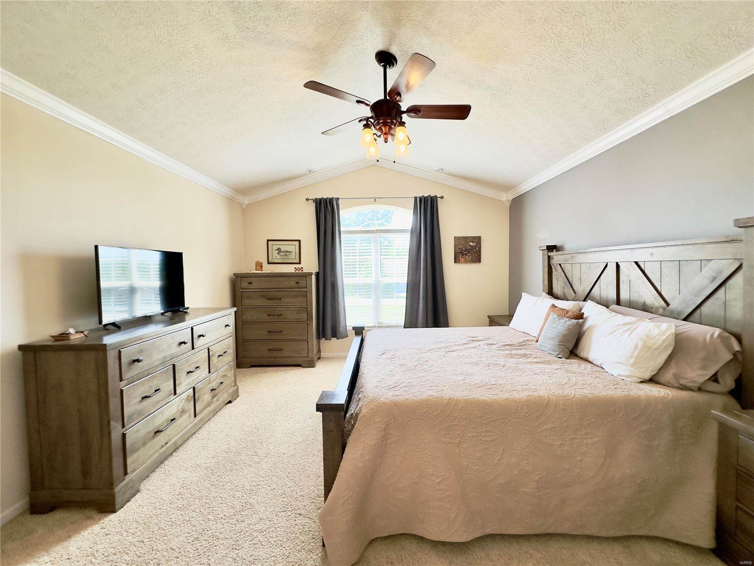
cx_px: 377
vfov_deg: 85.7
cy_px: 283
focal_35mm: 14
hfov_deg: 102.1
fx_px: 305
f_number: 2.2
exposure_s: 1/120
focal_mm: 2.22
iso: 125
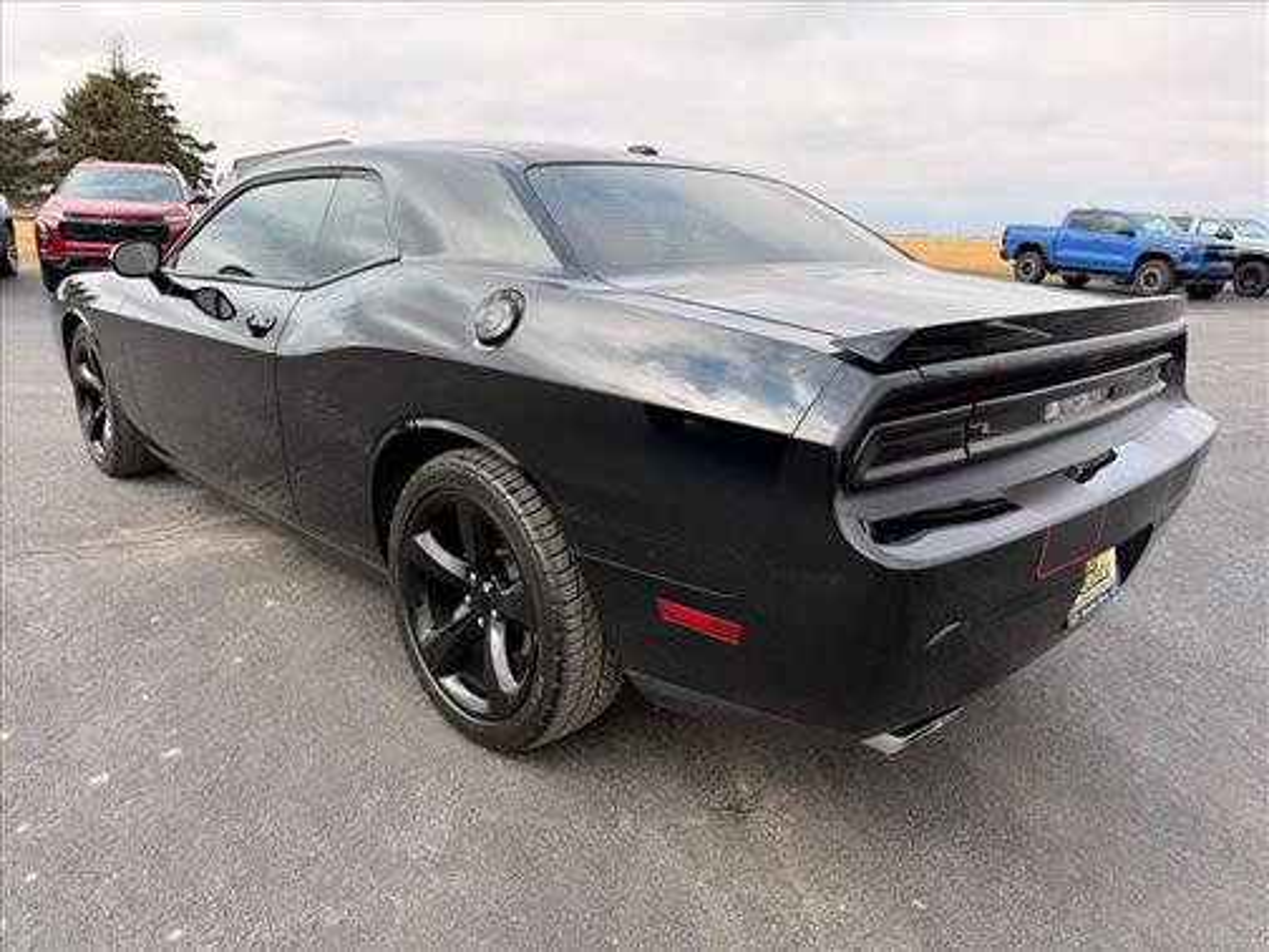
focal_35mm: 24
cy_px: 476
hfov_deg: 71.6
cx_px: 634
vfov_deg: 56.8
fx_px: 880
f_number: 1.78
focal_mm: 6.76
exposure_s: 1/2370
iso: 80
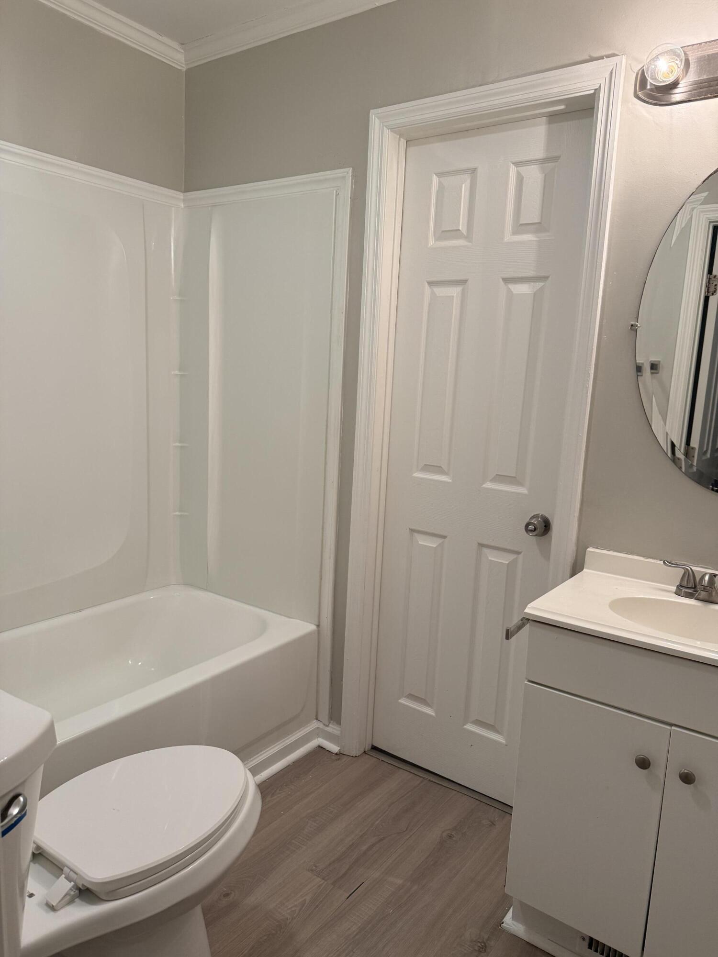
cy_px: 478
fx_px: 664
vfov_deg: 71.6
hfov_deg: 56.8
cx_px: 359
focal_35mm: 24
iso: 160
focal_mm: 6.76
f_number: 1.78
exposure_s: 1/120
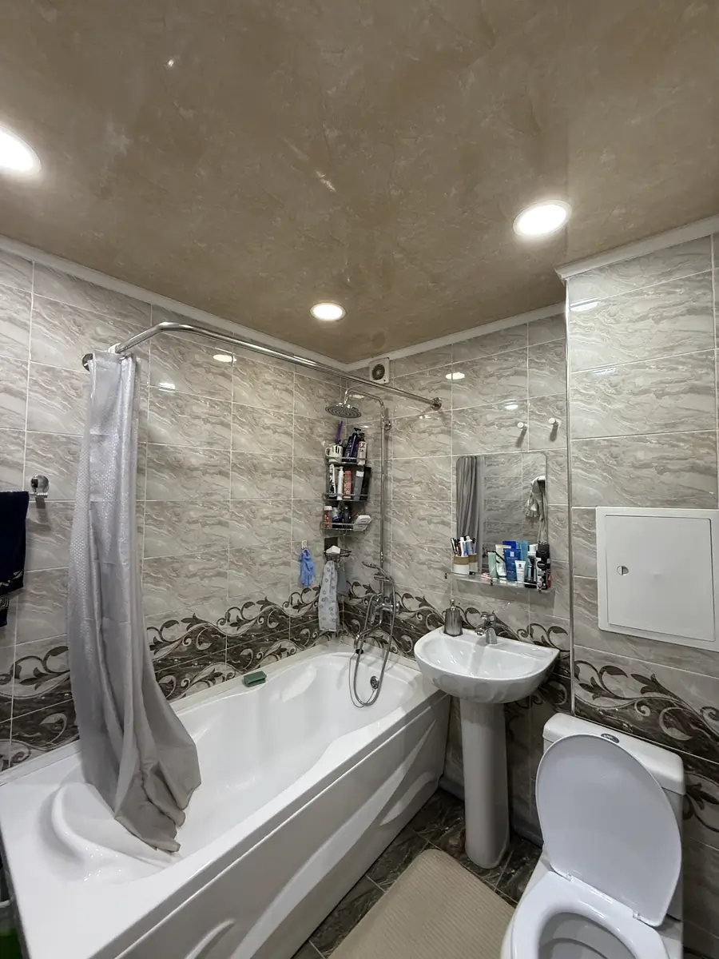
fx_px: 388
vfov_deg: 102.1
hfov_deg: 85.7
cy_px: 480
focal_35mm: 14
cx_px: 360
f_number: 2.2
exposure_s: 1/100
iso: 400
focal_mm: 2.22
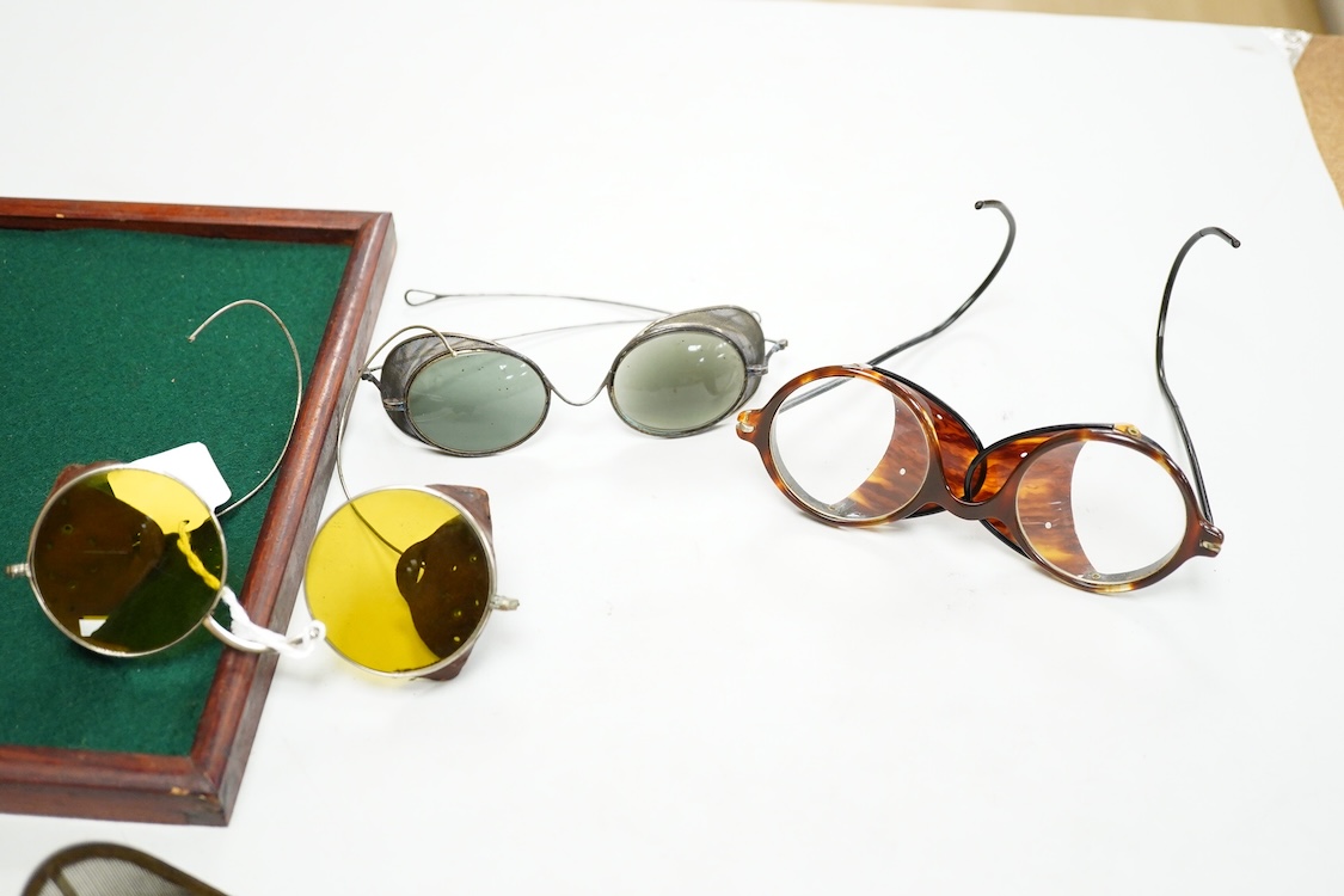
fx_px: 1680
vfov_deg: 29.9
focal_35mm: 45
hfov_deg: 43.6
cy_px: 448
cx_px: 672
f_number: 3.5
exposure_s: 1/200
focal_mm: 30
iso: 2000
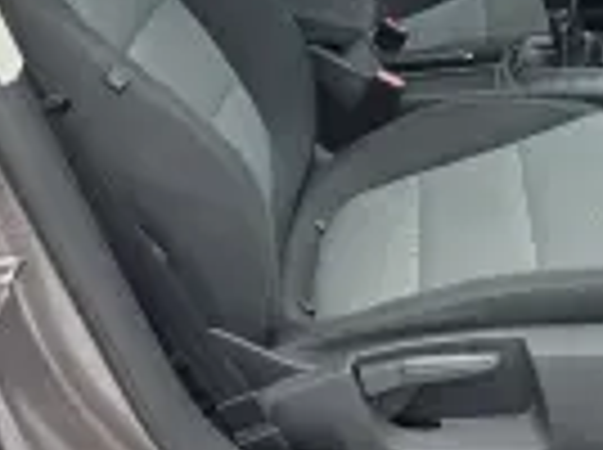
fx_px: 1078
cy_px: 130
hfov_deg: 31.0
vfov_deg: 23.4
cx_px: 405
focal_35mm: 62
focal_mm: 6.25
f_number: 1.7
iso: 50
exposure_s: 1/100
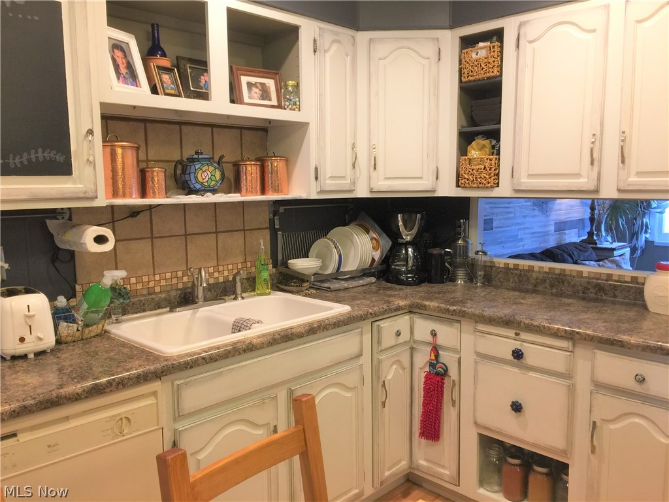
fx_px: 560
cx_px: 334
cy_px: 251
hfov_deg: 61.7
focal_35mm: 29
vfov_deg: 48.2
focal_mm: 4.15
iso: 32
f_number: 2.2
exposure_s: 1/15
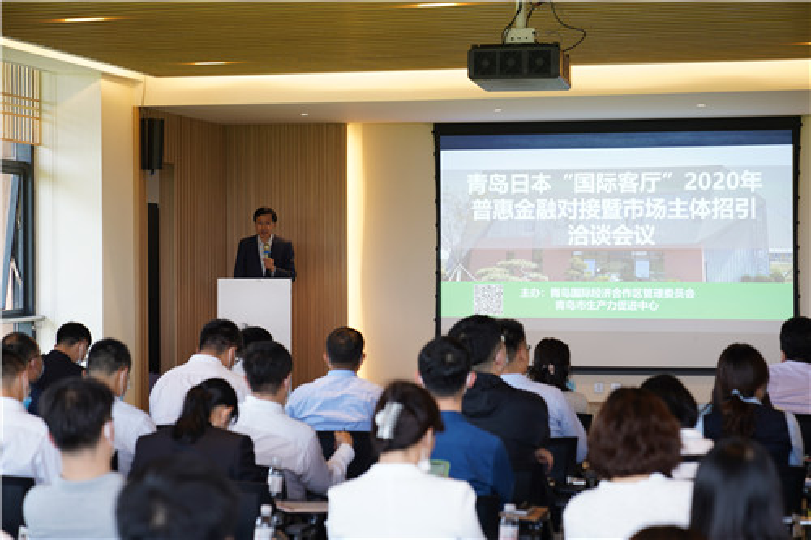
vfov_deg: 19.4
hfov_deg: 28.9
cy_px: 270
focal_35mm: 70
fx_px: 1576
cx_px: 406
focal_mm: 70
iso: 100
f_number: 2.8
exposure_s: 1/25
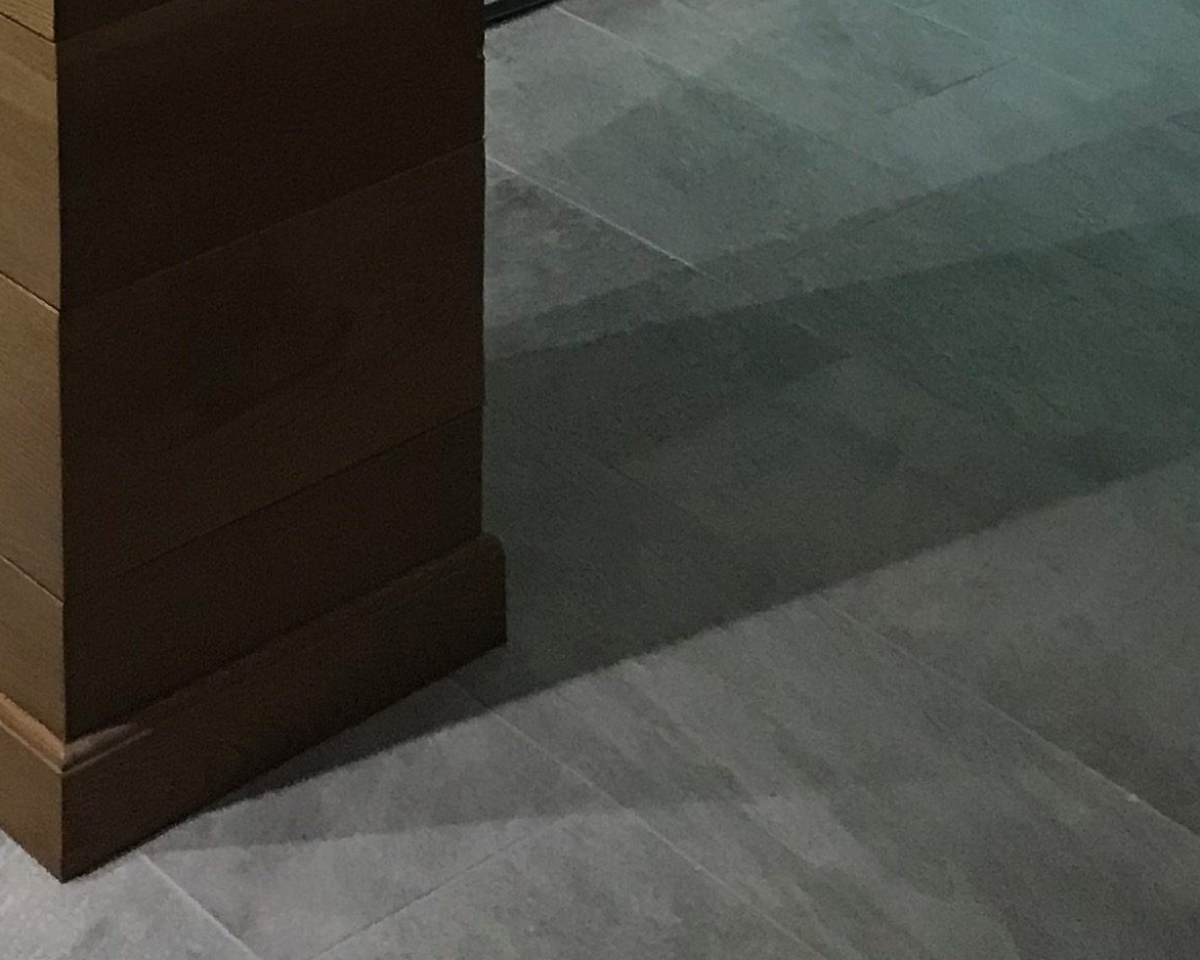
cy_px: -941
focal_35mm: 94
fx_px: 3339
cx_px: 167
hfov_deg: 20.1
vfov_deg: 13.9
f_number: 1.8
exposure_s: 1/17
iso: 50
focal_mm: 3.99
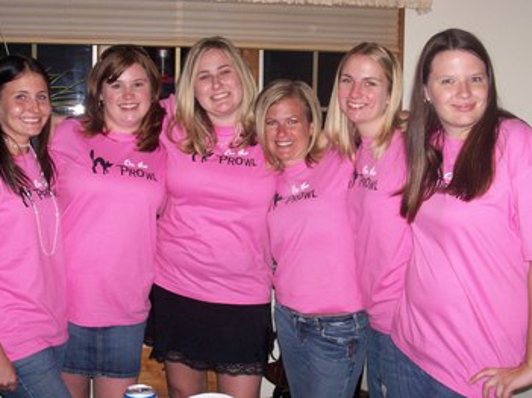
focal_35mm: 59
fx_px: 906
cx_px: 246
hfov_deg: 32.7
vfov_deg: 24.8
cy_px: 196
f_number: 3.2
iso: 140
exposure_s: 1/128
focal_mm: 8.7
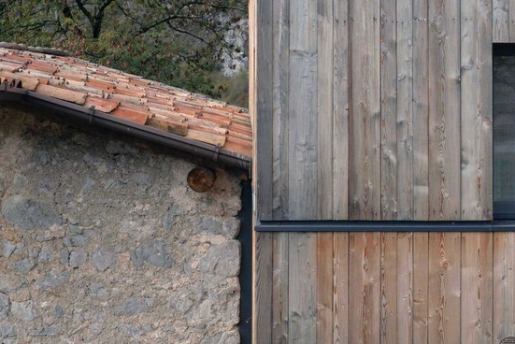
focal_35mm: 65
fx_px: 930
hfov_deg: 30.9
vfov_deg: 20.7
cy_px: 69
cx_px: 265
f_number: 16
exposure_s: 1/320
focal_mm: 32
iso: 800
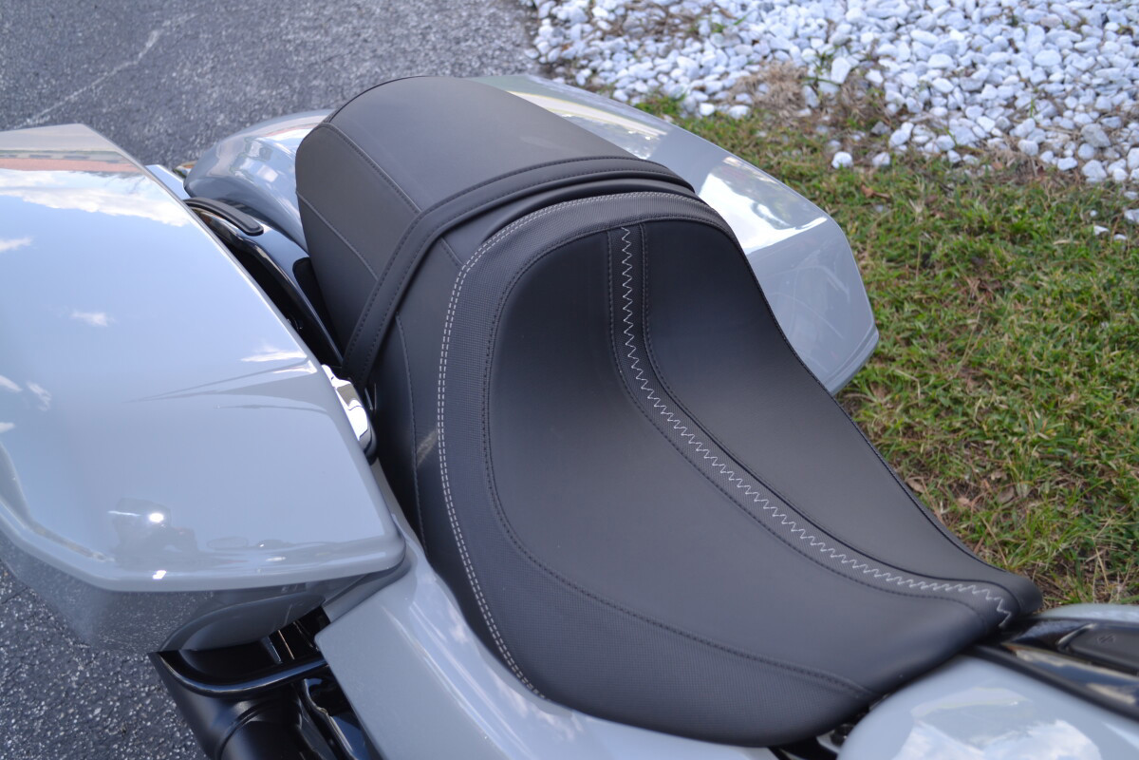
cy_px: 380
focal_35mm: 39
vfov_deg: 34.2
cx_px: 570
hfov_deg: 49.6
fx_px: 1234
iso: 110
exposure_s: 1/125
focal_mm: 26
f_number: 4.2
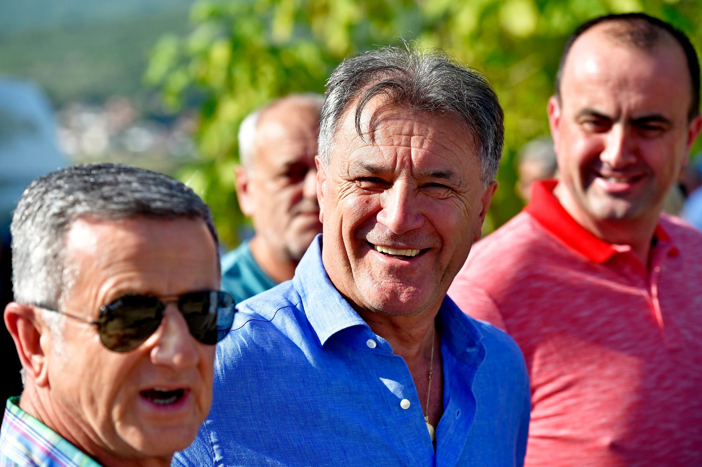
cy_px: 234
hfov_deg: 17.7
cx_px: 351
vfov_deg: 11.8
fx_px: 2261
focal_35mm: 116
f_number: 4
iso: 250
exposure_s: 1/2000
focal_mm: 116
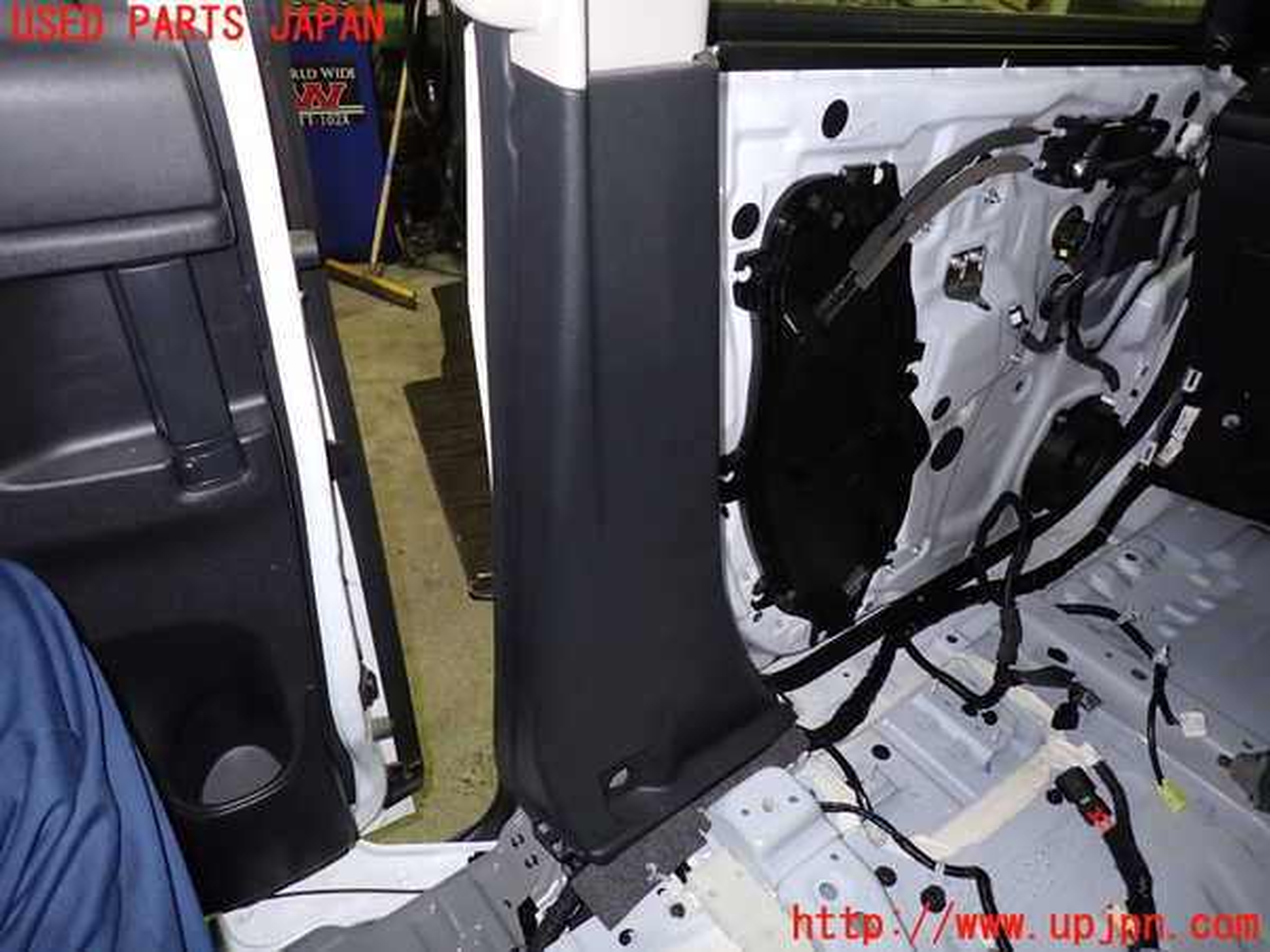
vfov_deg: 54.9
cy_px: 476
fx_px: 917
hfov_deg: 69.4
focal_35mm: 25
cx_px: 635
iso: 200
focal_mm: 4.5
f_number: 2
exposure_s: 1/30
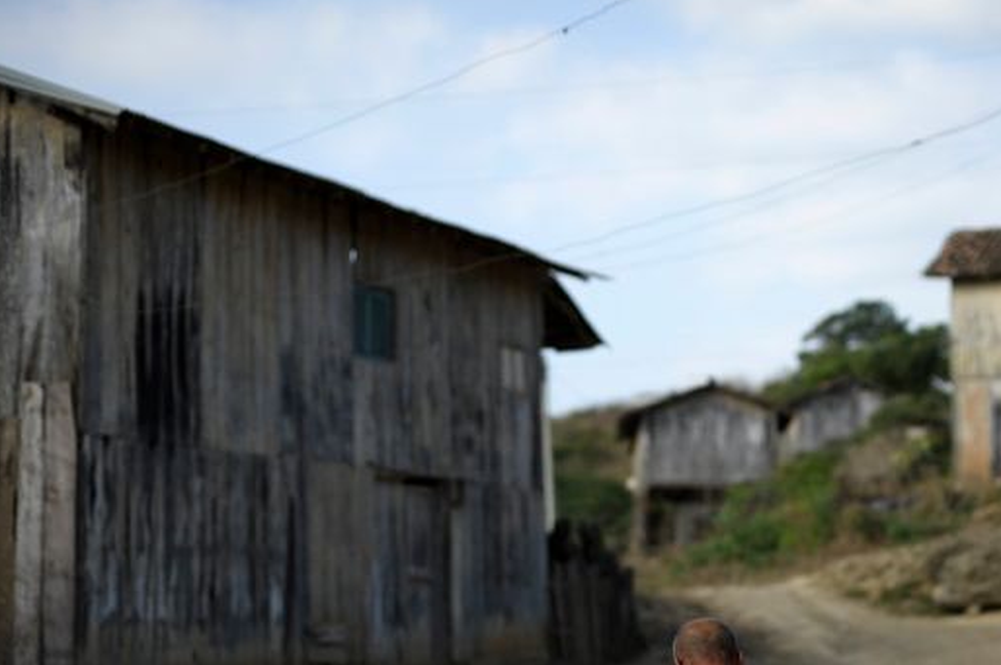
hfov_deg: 25.9
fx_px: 2167
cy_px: 470
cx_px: 661
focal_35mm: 78
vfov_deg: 17.4
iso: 100
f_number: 2.2
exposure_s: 1/2500
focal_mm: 50
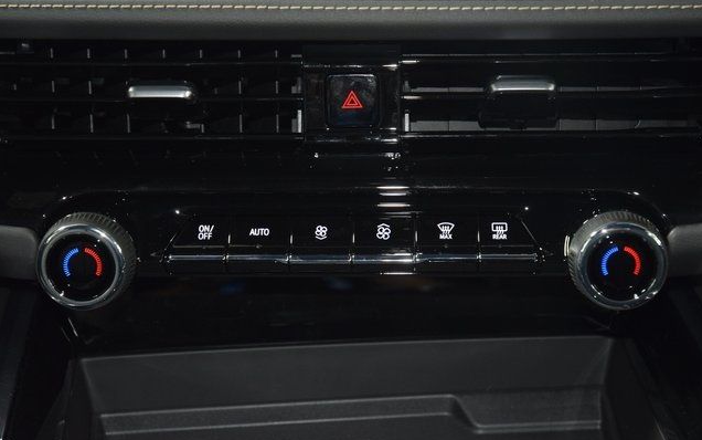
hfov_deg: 25.8
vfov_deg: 16.3
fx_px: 1531
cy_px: 219
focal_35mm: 80
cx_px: 352
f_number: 4.5
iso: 1800
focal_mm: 52
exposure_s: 1/15
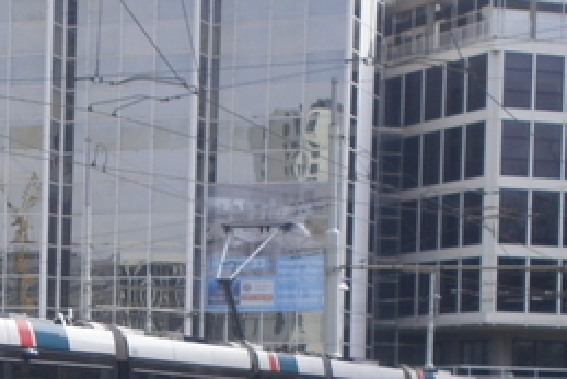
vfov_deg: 9.6
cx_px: -20
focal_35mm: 142
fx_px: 2238
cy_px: 414
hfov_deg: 14.2
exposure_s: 1/320
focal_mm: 10.3
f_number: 5.9
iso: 100
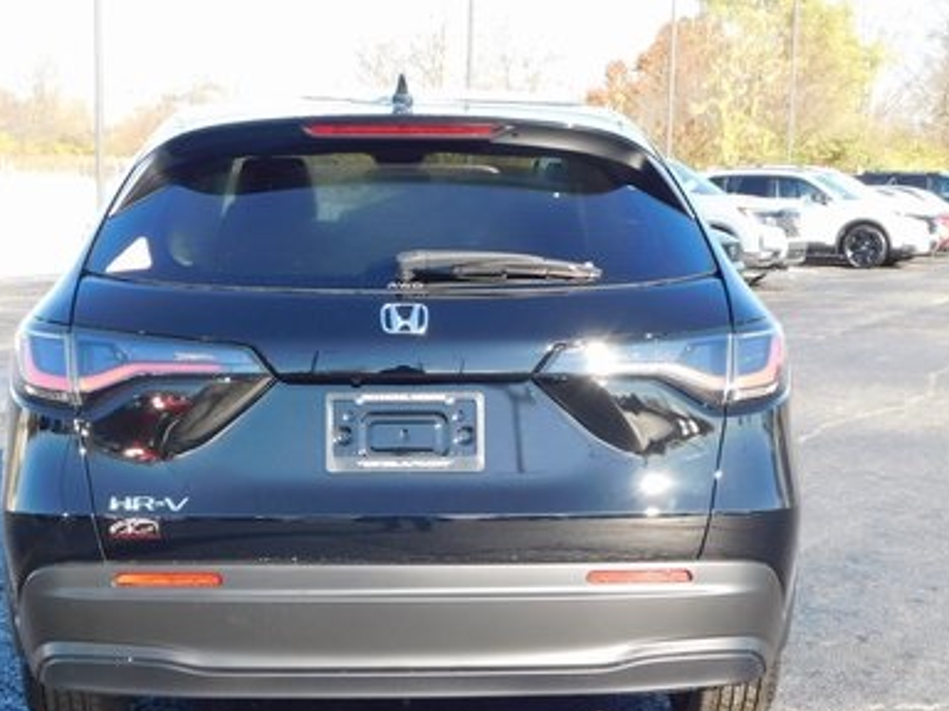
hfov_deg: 32.2
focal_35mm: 60
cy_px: 469
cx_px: 450
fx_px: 1645
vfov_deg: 24.3
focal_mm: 6.3
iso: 125
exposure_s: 1/320
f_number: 3.5
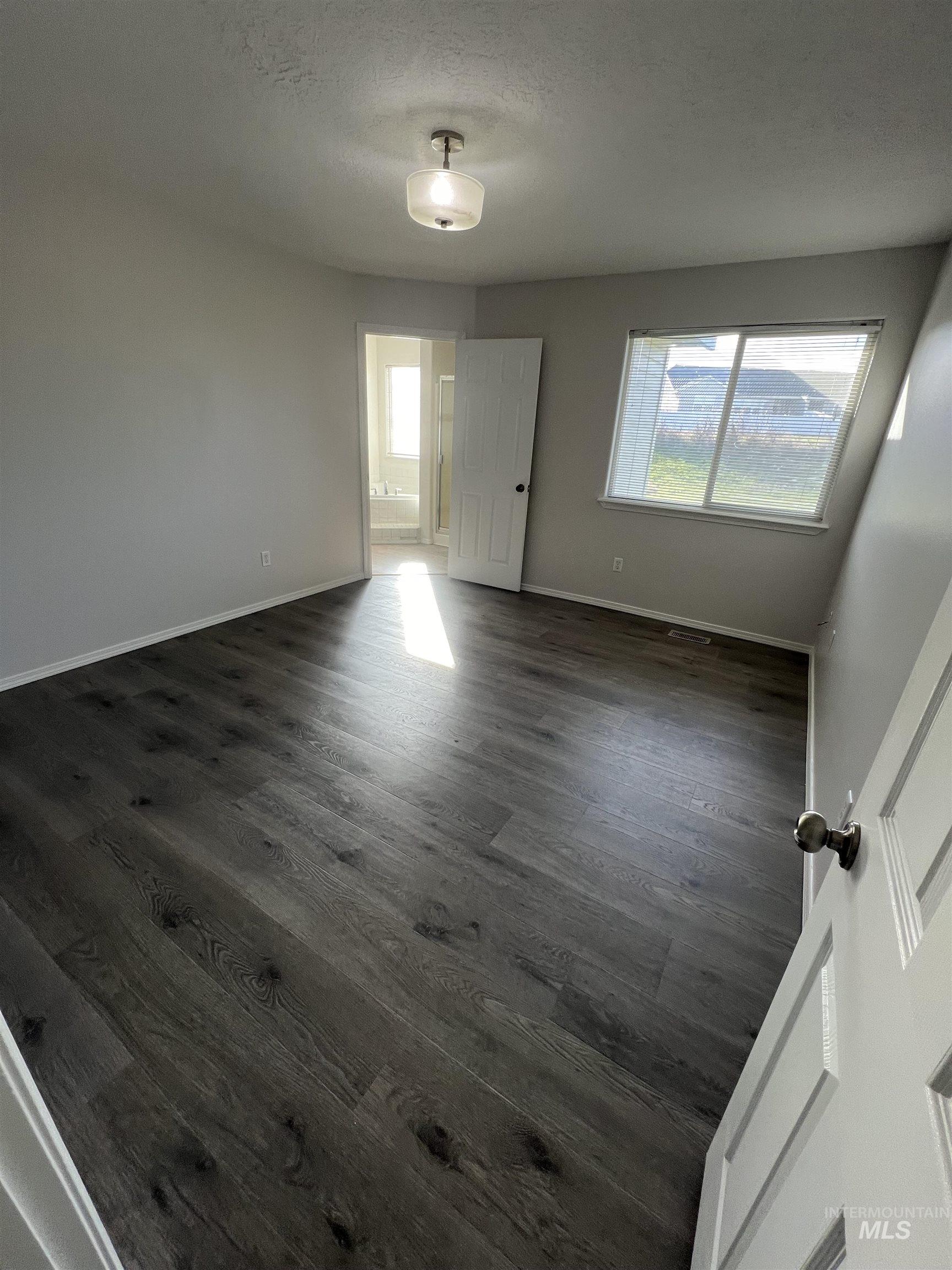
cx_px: 476
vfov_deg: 106.2
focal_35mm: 13
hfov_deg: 89.9
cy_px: 635
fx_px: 477
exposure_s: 1/120
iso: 64
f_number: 1.8
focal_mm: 1.57
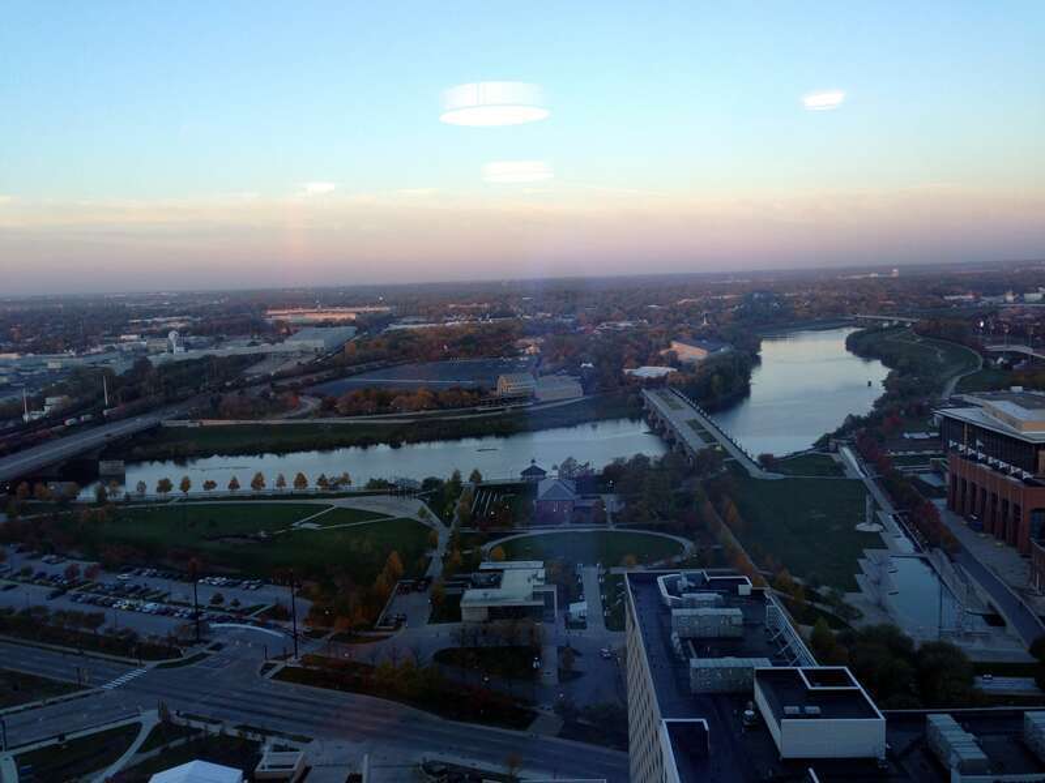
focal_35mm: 33
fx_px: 996
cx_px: 522
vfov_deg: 42.9
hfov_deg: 55.4
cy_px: 392
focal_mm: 4.13
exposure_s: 1/40
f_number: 2.4
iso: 50
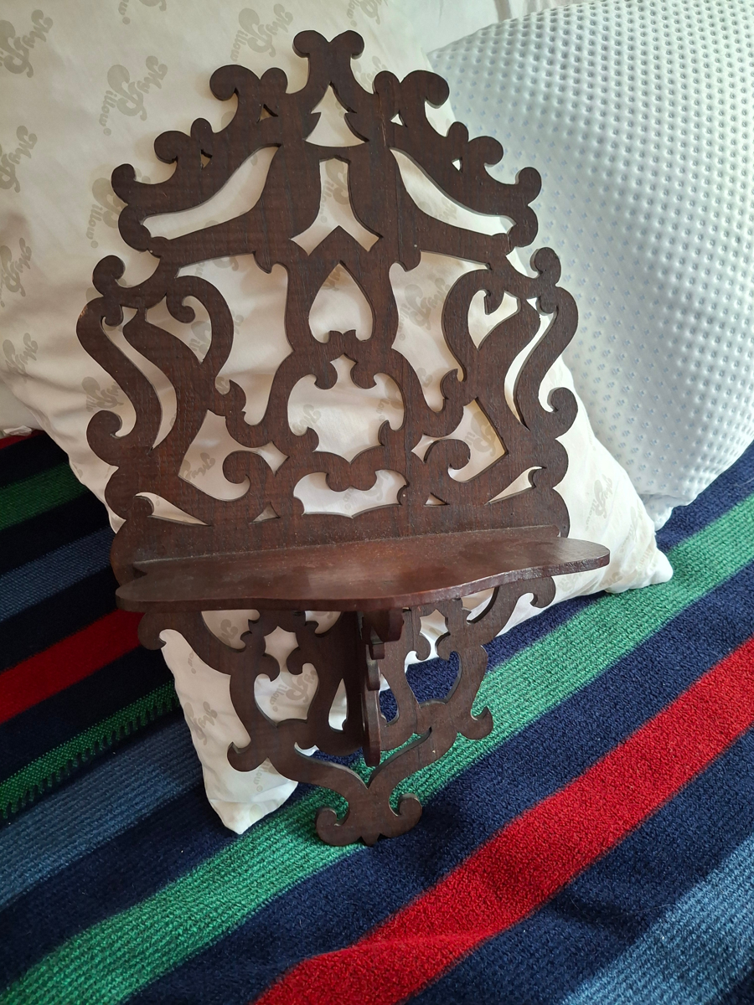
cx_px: 377
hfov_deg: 54.9
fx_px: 726
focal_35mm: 25
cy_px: 502
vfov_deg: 69.4
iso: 125
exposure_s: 1/60
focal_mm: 4.69
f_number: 1.8
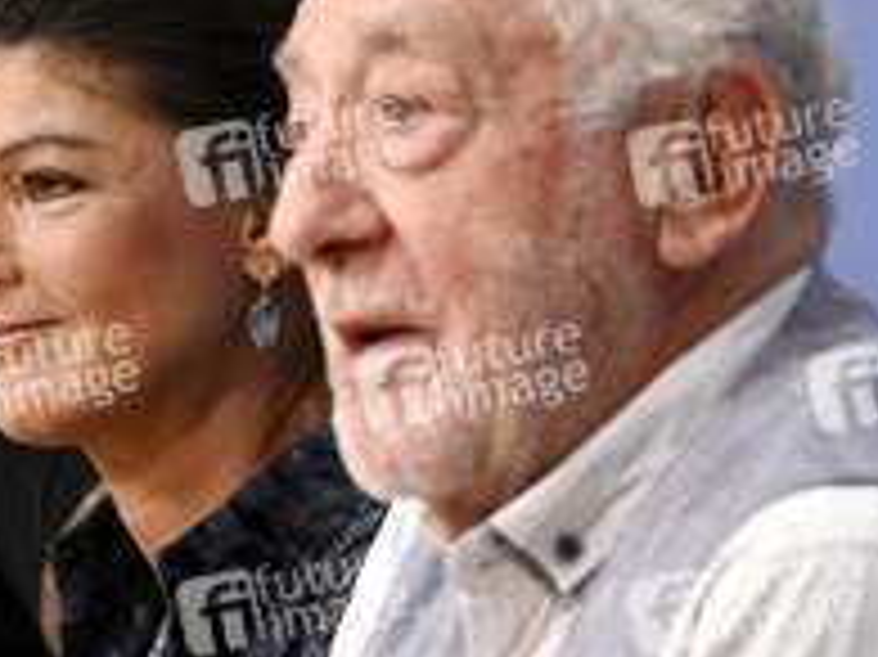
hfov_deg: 4.5
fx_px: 11255
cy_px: 266
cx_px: -97
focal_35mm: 444
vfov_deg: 3.3
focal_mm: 200
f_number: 6.3
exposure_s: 1/320
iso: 2500
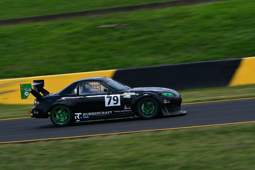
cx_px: 128
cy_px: 85
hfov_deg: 5.7
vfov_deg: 3.8
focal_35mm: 360
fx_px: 2551
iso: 200
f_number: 13
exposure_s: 1/320
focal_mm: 240
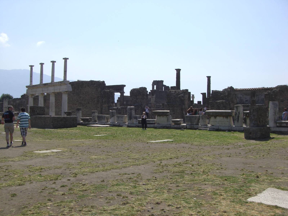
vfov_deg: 37.7
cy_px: 108
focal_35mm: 38
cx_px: 144
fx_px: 316
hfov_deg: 49.0
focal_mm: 6.2
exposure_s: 1/1000
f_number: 4.3
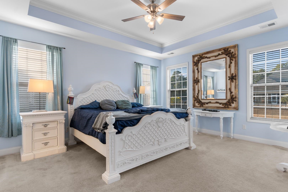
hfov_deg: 93.3
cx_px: 144
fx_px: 136
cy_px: 96
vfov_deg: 70.4
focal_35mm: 17
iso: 100
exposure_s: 1/8
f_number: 4.8
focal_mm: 11.5
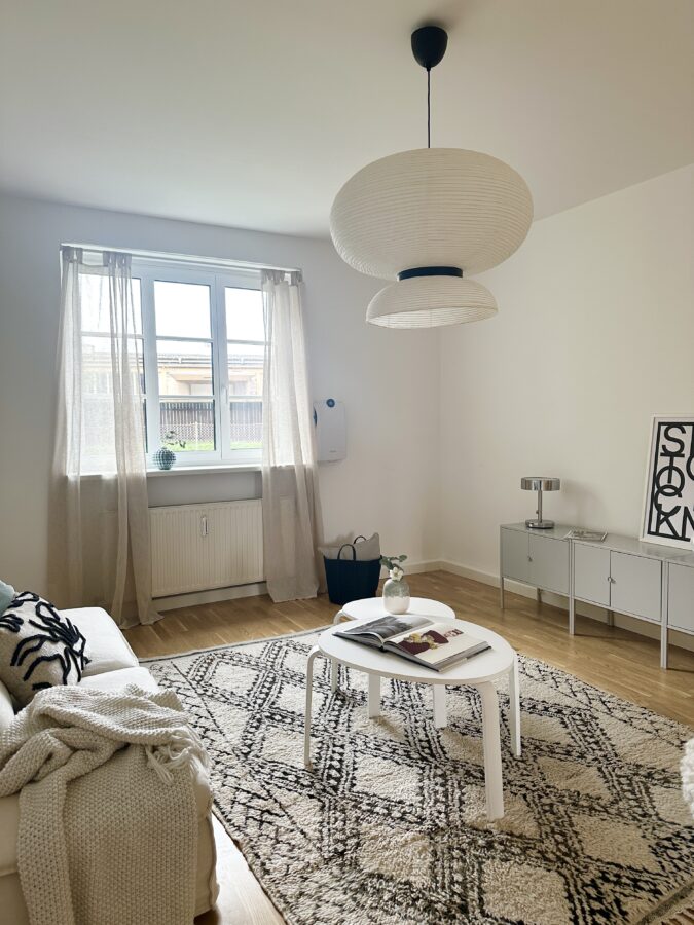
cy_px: 462
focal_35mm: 24
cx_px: 347
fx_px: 642
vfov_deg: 71.6
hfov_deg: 56.8
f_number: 1.78
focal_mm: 6.86
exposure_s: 1/121
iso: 160
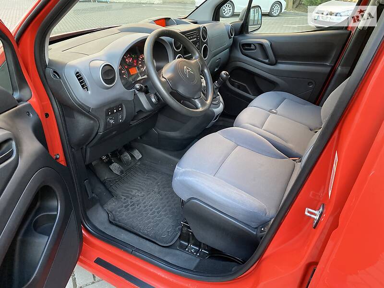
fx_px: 288
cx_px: 192
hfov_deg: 67.3
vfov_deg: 53.1
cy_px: 144
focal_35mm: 26
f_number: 1.8
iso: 500
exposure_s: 1/60
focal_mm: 4.2
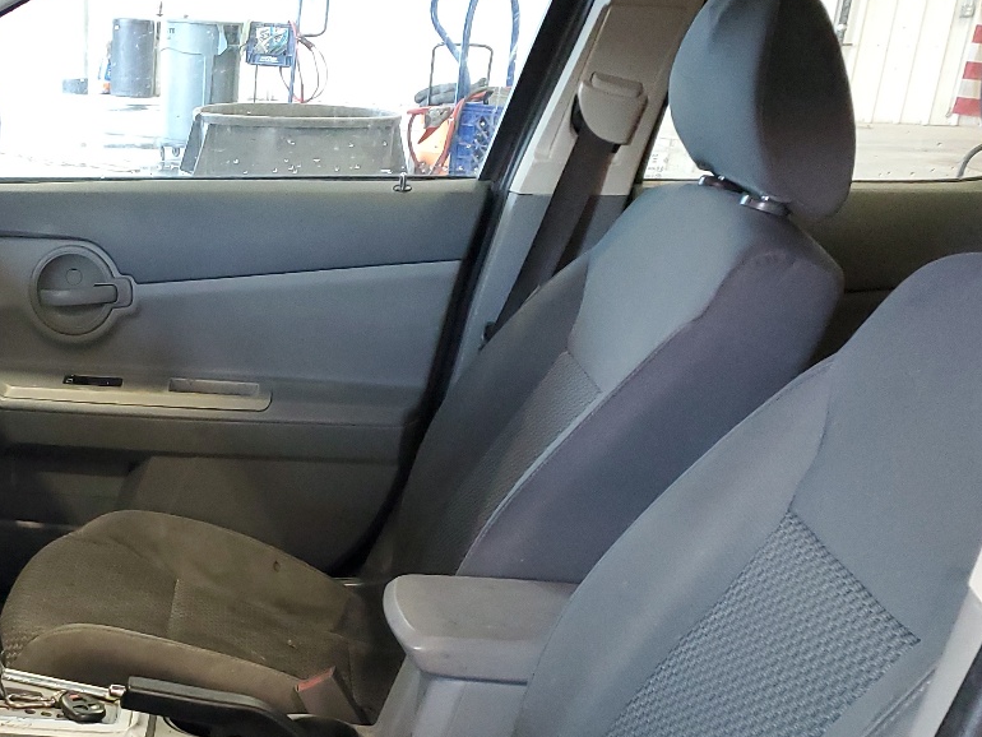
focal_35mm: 54
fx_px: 1532
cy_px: 664
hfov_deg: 33.9
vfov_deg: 26.2
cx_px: 133
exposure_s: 1/24
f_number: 1.5
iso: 303
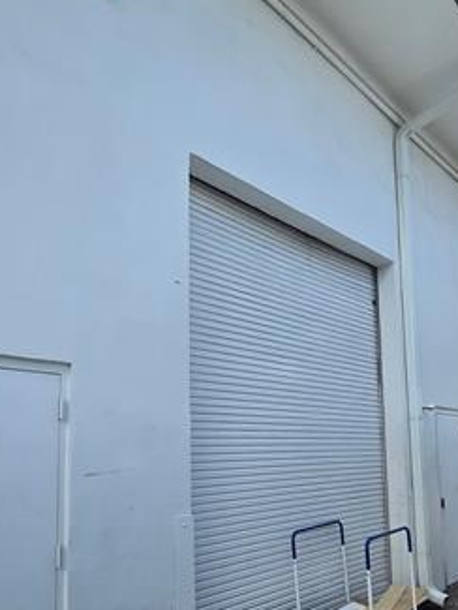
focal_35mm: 24
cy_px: 398
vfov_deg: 69.9
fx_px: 423
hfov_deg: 55.7
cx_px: 154
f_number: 2.2
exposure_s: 1/1336
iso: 50
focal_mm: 2.2
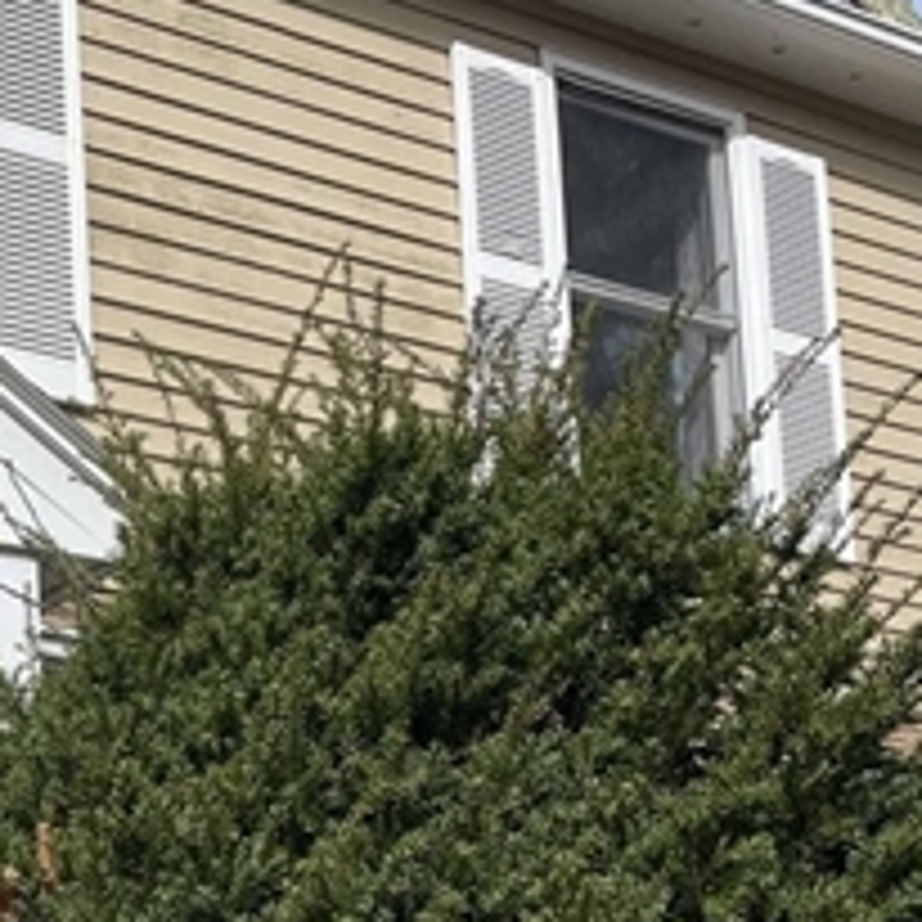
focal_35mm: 86
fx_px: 2592
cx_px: -94
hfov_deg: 19.3
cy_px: 1115
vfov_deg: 19.0
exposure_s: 1/3610
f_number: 1.6
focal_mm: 4.2
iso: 32
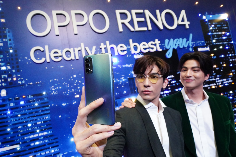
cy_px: 78
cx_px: 118
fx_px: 157
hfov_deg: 73.7
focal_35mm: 24
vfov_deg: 53.1
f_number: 9
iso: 16000
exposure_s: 1/60
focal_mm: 24
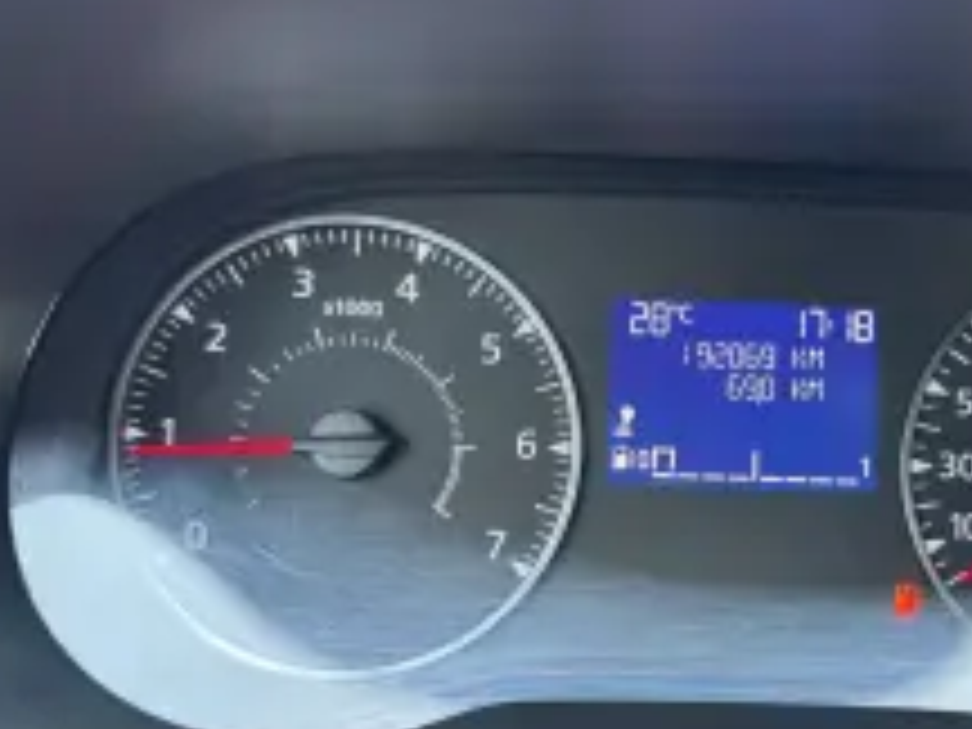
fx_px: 1123
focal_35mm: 40
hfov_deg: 45.6
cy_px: 450
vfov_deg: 35.8
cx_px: 698
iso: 200
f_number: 1.78
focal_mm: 6.76
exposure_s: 1/72
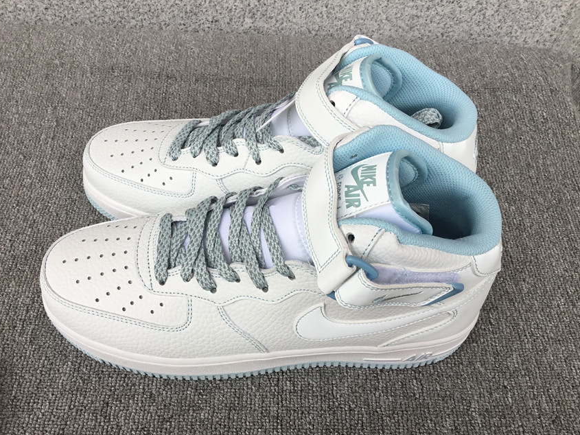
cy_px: 230
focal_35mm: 33
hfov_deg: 55.3
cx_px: 277
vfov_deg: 42.9
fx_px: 553
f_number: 2.4
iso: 25
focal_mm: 3.3
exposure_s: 1/115
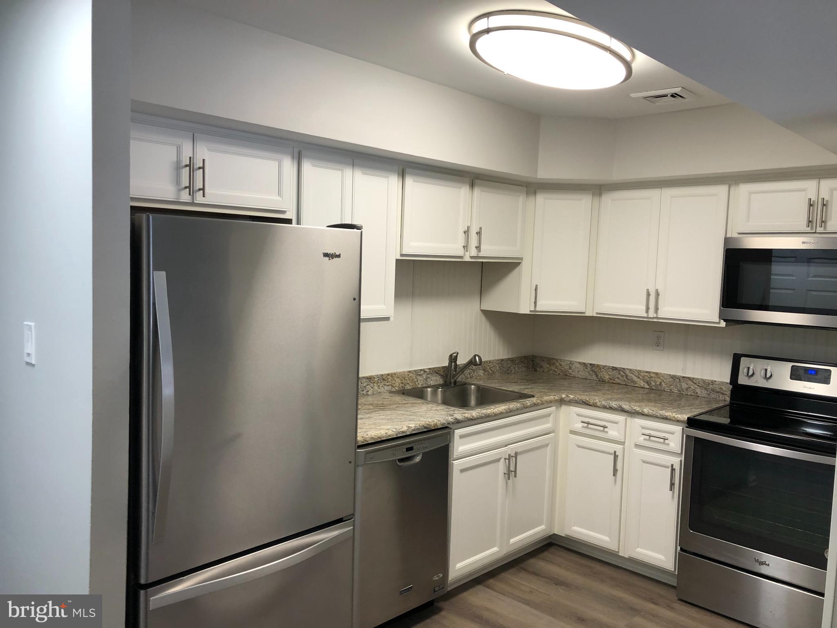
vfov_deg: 49.7
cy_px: 314
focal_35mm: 28
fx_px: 677
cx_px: 418
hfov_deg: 63.4
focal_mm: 3.99
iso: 32
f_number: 1.8
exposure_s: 1/30
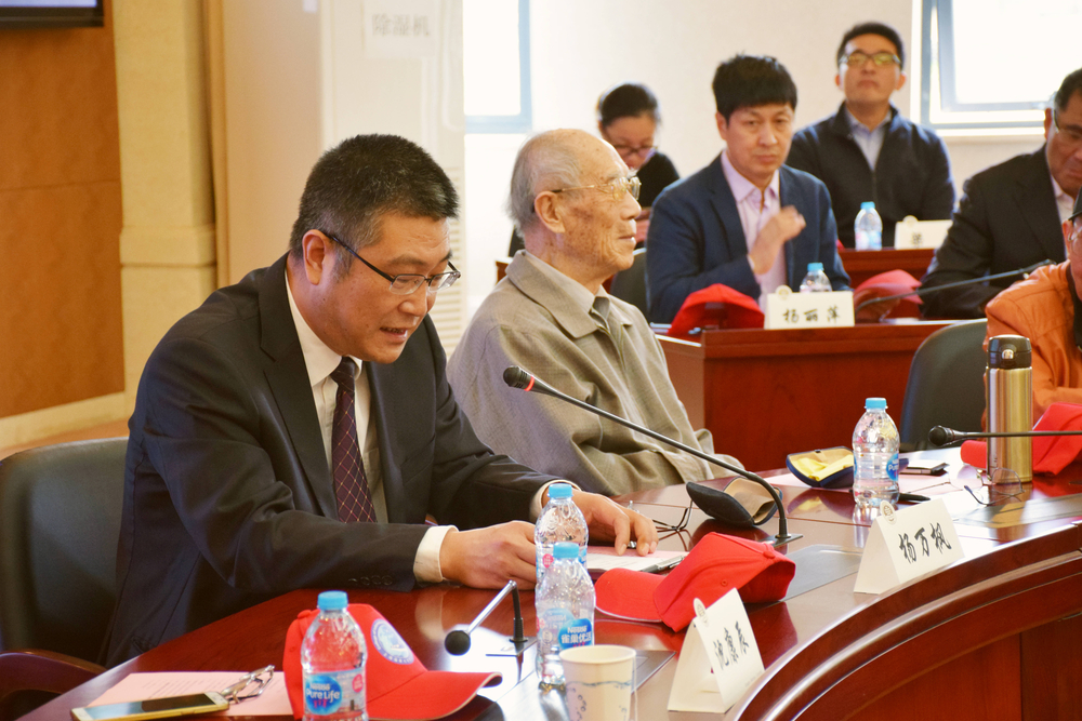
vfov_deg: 13.0
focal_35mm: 105
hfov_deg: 19.5
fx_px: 3156
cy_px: 360
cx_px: 541
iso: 1400
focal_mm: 70
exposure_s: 1/60
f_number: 5
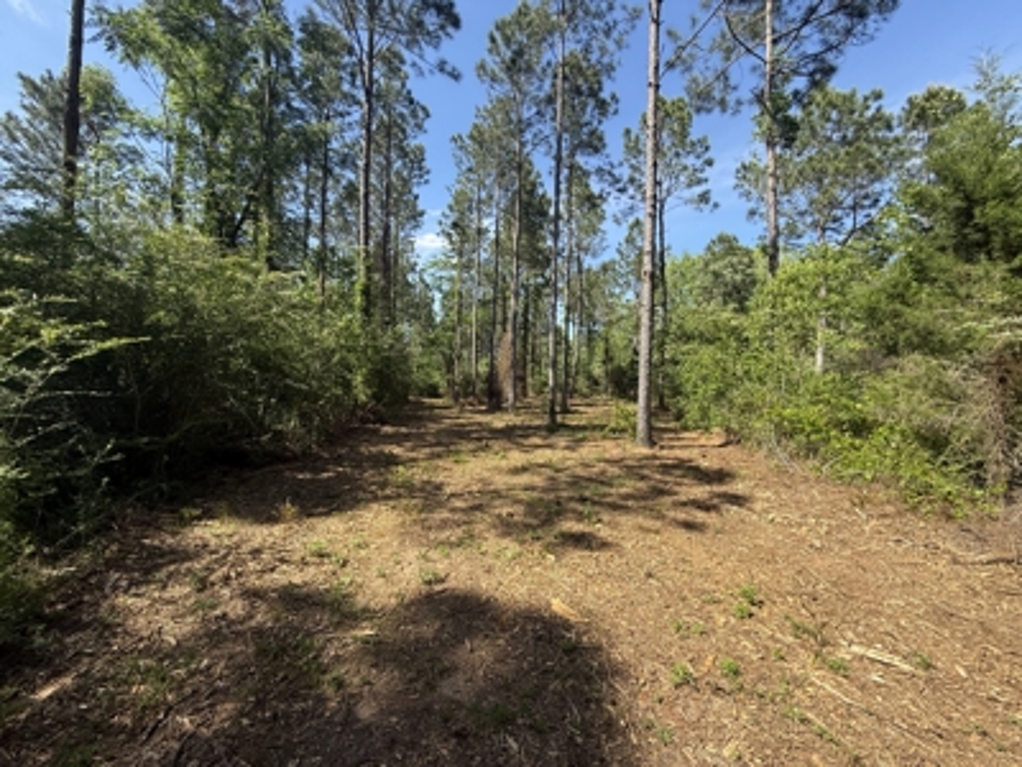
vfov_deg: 85.7
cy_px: 384
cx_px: 511
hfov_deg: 102.1
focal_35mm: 14
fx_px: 413
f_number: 2.2
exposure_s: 1/709
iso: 50
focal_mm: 2.22
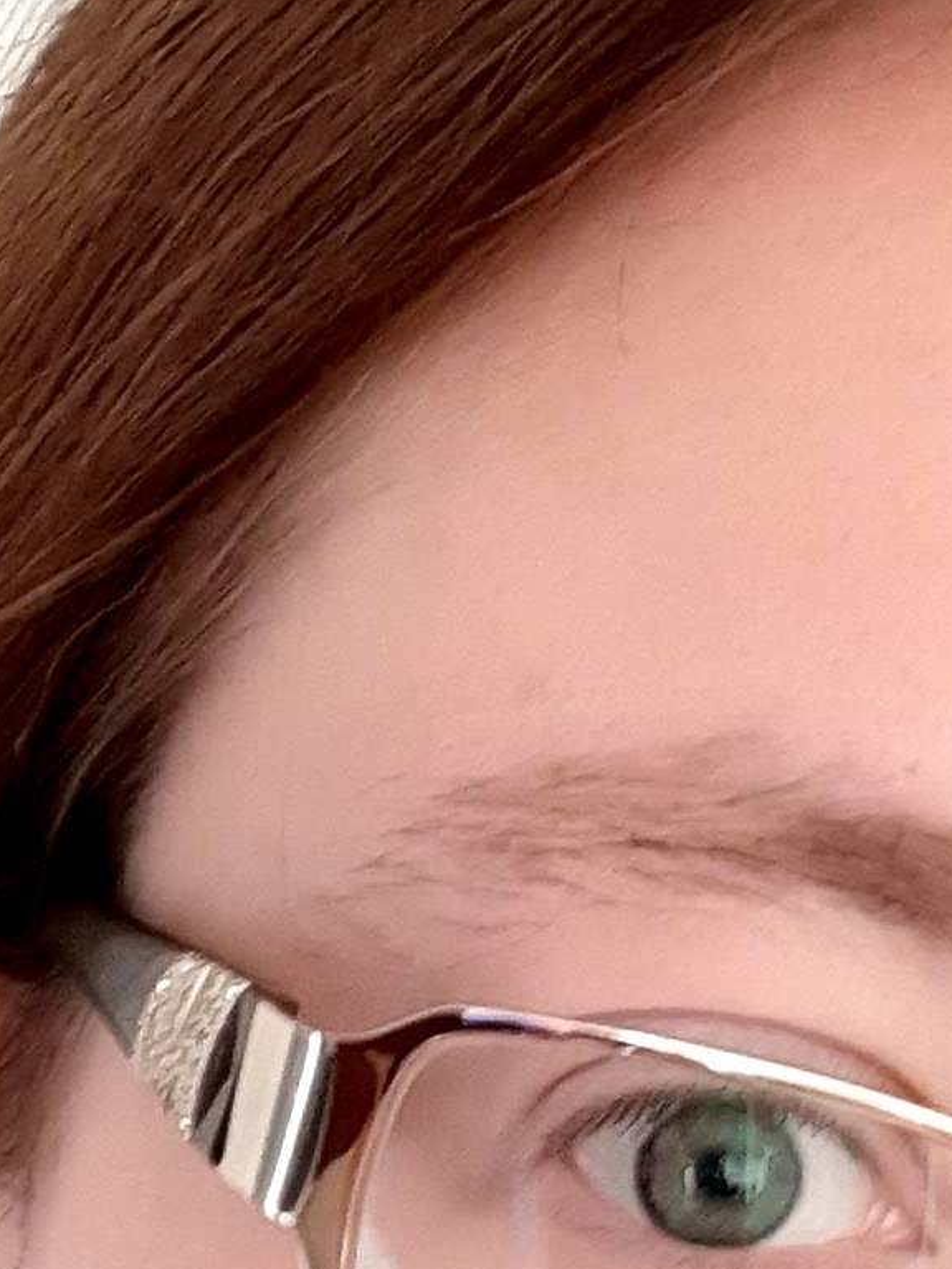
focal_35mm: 133
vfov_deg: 14.4
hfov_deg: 11.1
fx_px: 4877
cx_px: 635
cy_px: 1492
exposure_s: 1/25
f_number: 2
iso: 125
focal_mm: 3.75
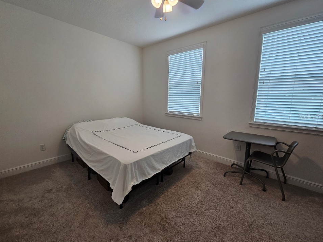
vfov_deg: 85.6
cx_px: 157
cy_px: 116
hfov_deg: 102.0
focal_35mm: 14
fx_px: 131
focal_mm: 2.2
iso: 80
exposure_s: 1/60
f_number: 2.2
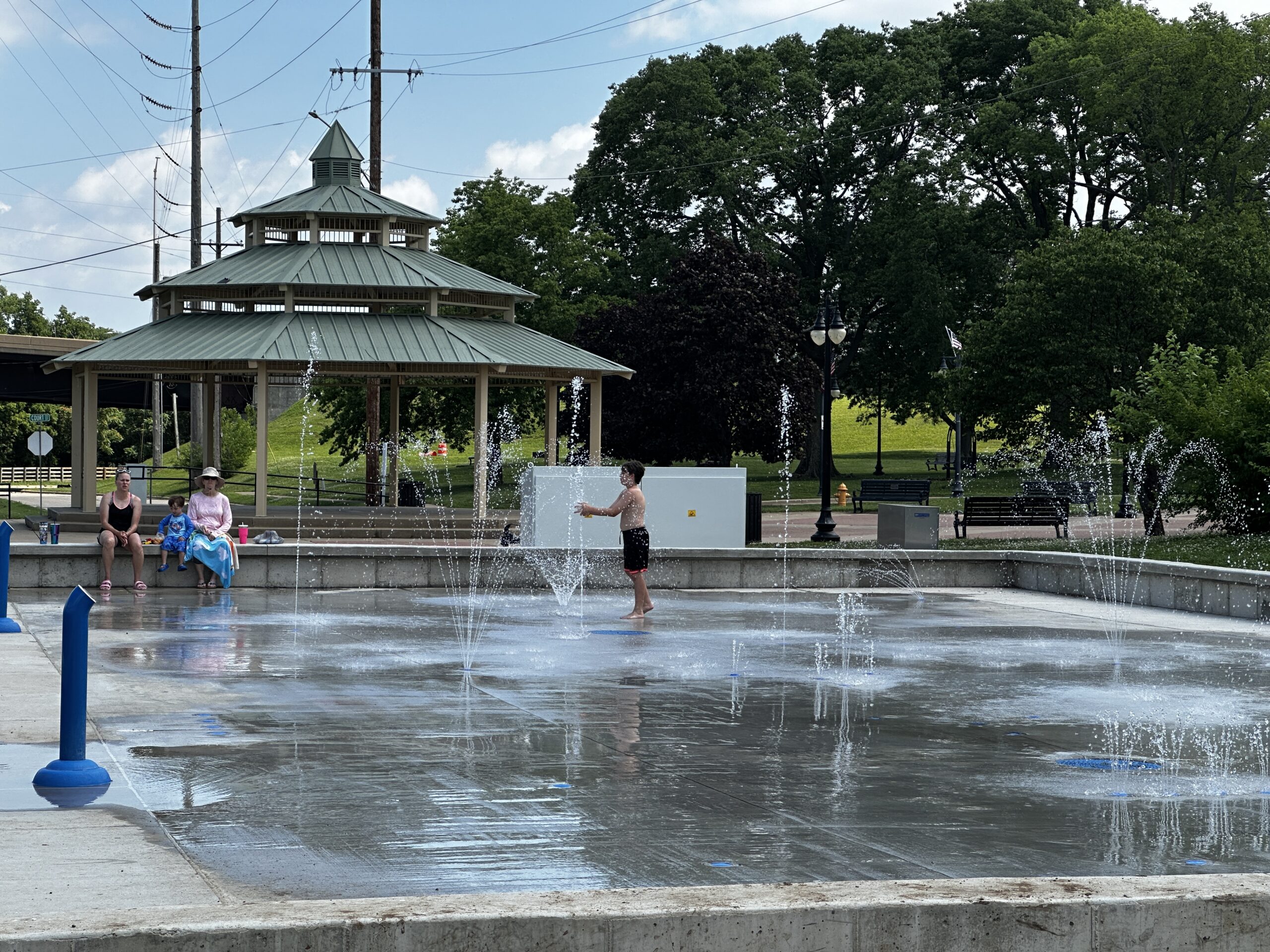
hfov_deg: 25.3
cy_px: 476
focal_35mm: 77
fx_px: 2825
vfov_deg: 19.1
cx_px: 635
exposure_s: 1/525
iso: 32
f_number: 2.8
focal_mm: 9
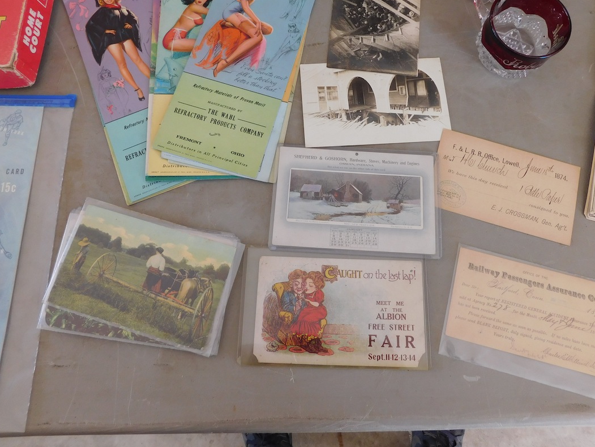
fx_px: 481
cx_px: 309
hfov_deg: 63.4
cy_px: 179
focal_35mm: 28
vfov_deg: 49.5
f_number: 3
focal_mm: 4
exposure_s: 1/80
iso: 125
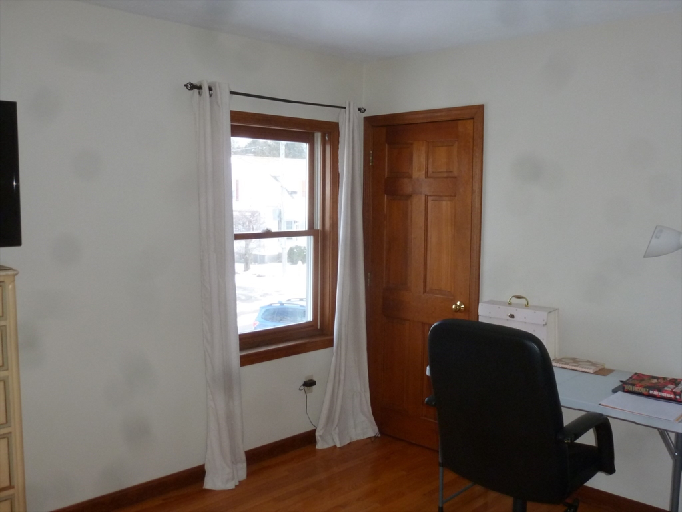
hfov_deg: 55.4
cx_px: 341
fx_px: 650
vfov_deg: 42.9
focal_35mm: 33
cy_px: 256
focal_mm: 5.9
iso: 250
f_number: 3.6
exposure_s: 1/60
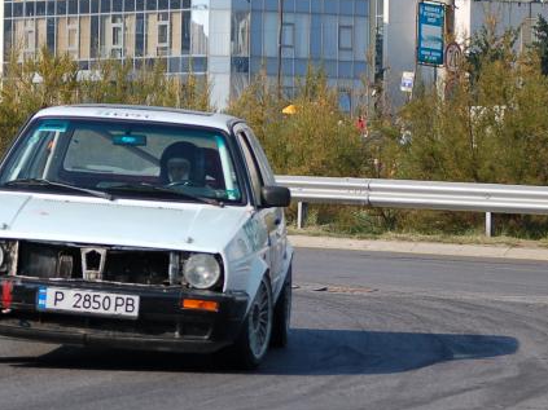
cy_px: 215
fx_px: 3972
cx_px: 122
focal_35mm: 251
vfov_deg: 5.9
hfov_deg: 7.9
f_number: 4.5
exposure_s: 1/1250
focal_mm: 72
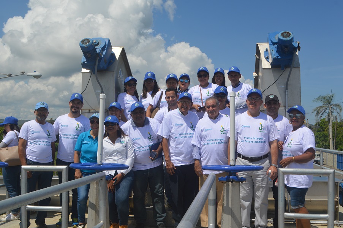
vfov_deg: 34.1
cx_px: 172
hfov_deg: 49.6
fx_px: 371
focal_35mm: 39
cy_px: 114
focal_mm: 26
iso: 100
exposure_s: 1/400
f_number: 10
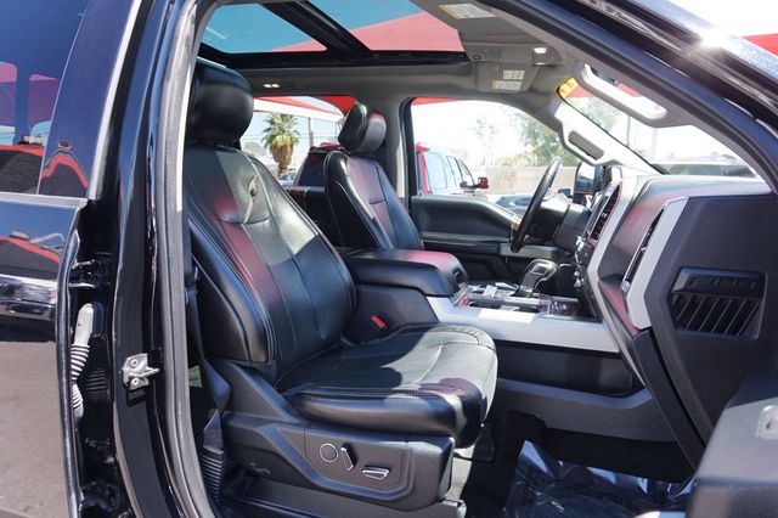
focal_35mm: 24
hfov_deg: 73.8
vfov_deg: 53.1
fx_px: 518
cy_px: 259
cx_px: 389
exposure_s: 1/80
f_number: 4.5
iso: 100
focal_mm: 16
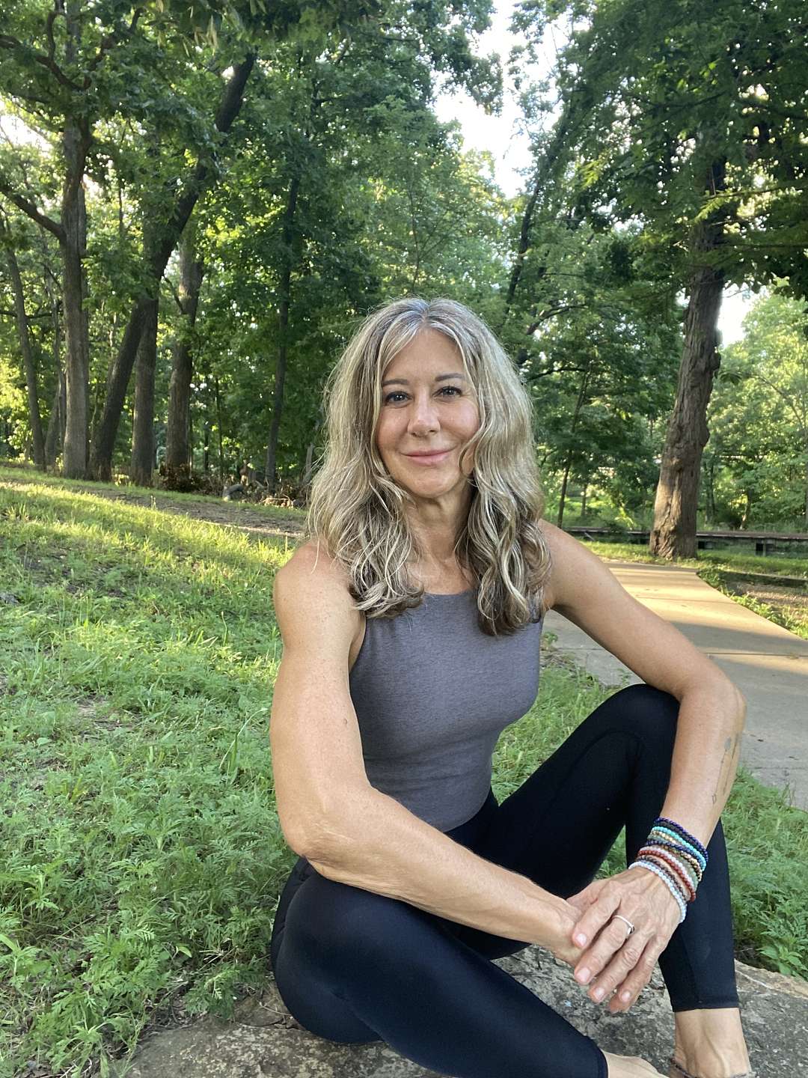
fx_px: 934
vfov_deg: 60.0
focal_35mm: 30
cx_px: 404
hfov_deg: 46.8
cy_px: 539
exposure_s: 1/64
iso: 100
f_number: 2.2
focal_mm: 2.71
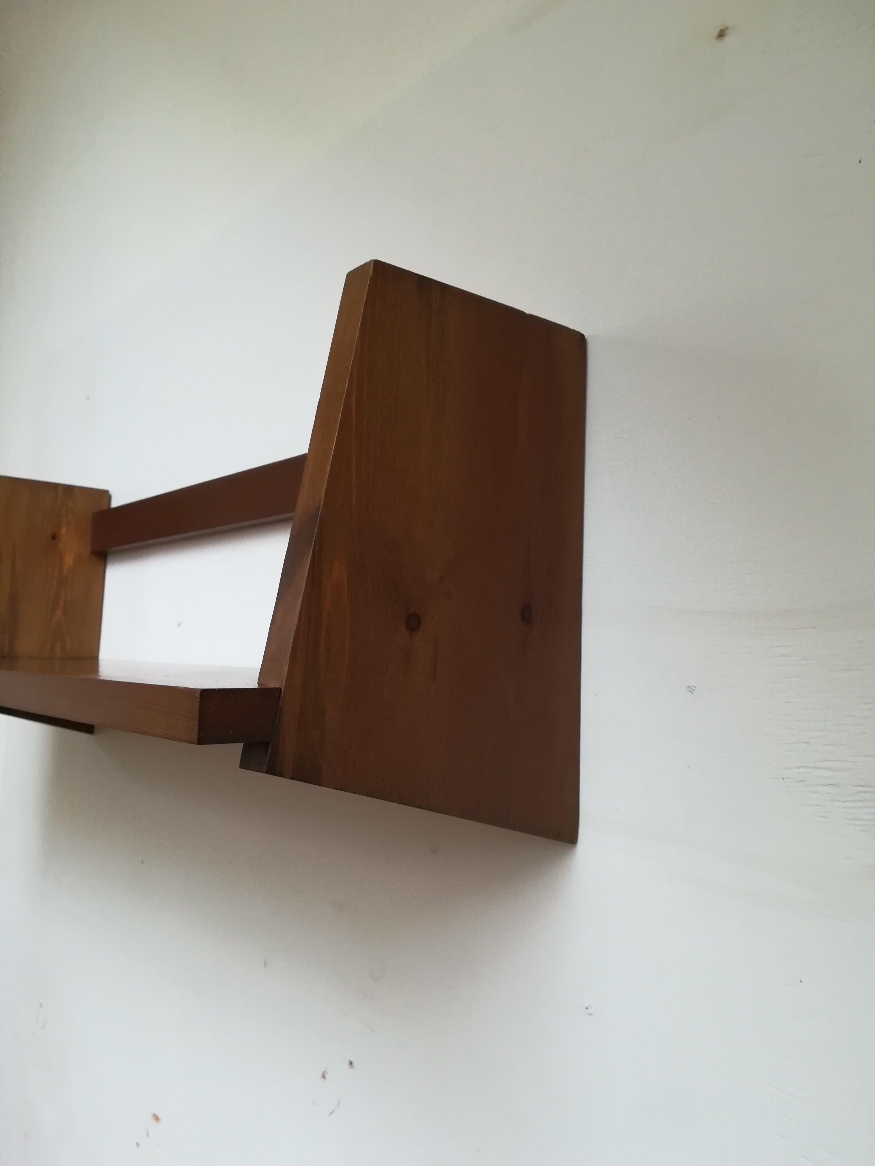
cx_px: 438
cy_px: 583
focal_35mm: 26
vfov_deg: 67.3
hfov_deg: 53.1
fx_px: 876
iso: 250
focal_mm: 3.83
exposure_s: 1/33.3
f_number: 2.2
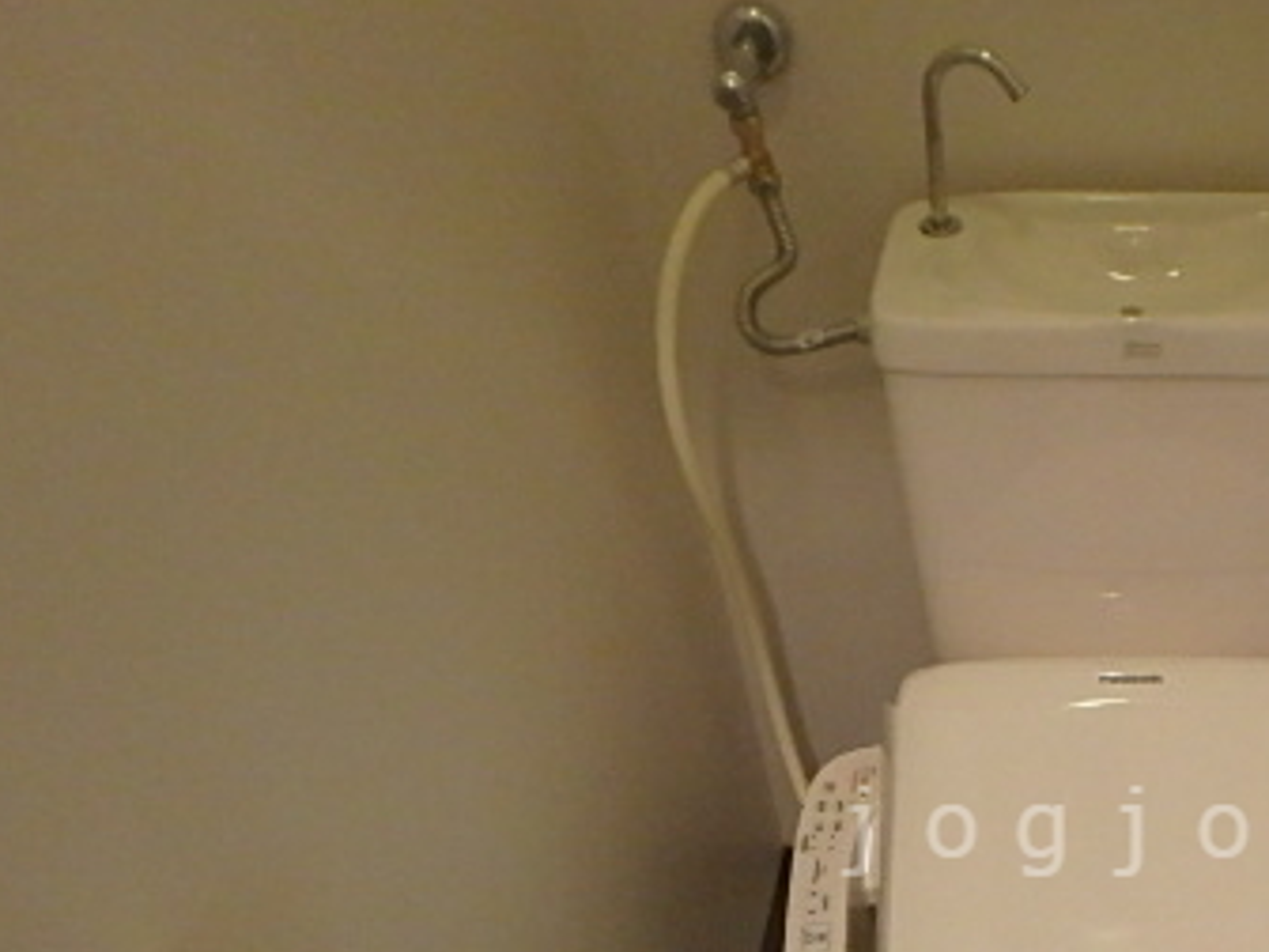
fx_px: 1466
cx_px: 1099
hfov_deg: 43.5
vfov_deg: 34.2
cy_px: 831
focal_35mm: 40
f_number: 3.5
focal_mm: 3.7
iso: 800
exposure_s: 1/30
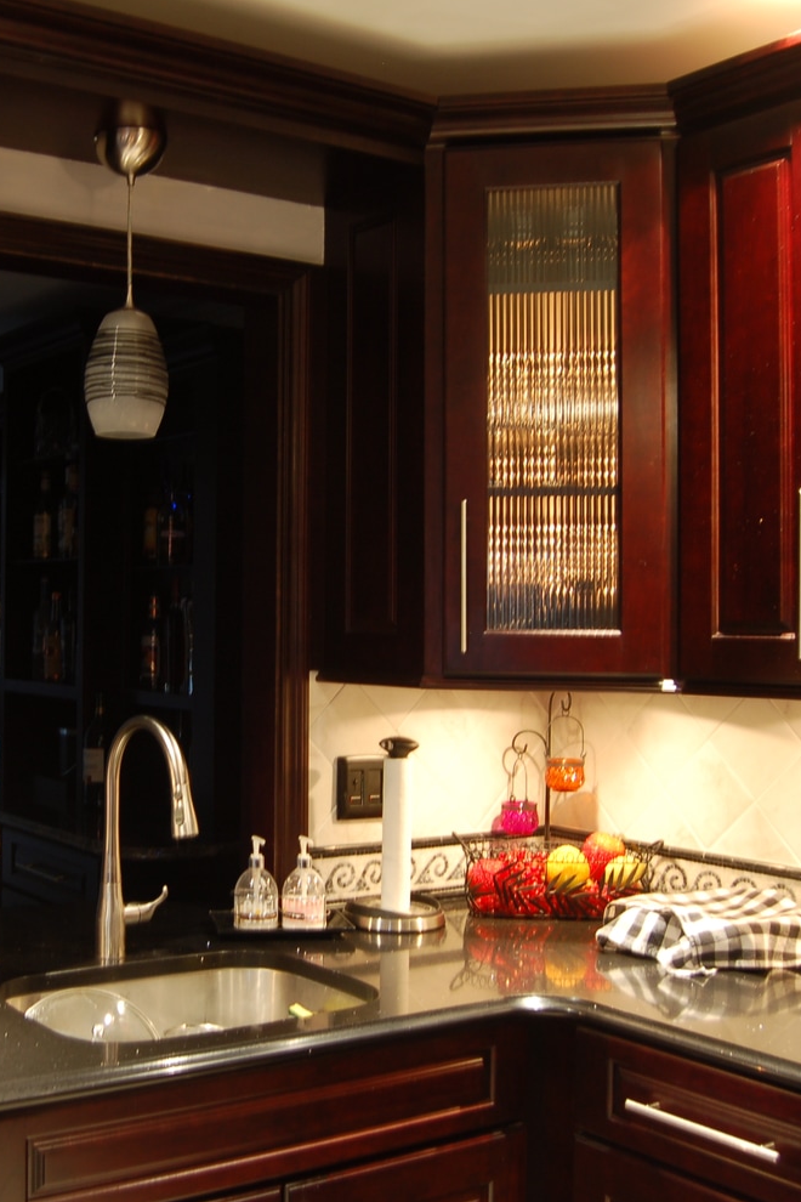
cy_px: 596
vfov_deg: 47.4
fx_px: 1368
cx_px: 237
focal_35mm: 41
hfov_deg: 32.2
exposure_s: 1/1.6
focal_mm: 18
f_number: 3.5
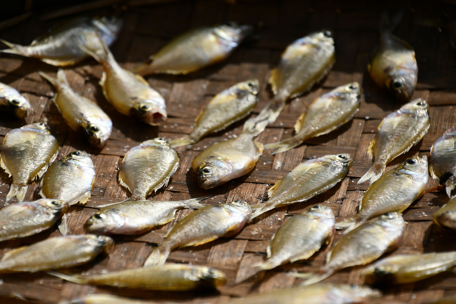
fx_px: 5320
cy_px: 152
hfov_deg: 4.9
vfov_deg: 3.3
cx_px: 228
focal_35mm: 420
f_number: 6.3
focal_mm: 280
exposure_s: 1/2500
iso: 160
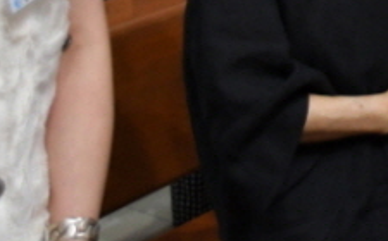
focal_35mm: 122
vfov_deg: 10.1
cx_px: 613
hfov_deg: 15.5
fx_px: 1288
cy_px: -190
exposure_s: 1/125
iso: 1250
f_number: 3.8
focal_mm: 22
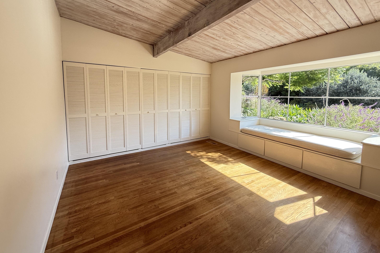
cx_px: 188
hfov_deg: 100.4
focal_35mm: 15
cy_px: 108
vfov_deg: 76.8
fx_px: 158
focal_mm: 2.22
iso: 64
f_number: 2.2
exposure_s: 1/173
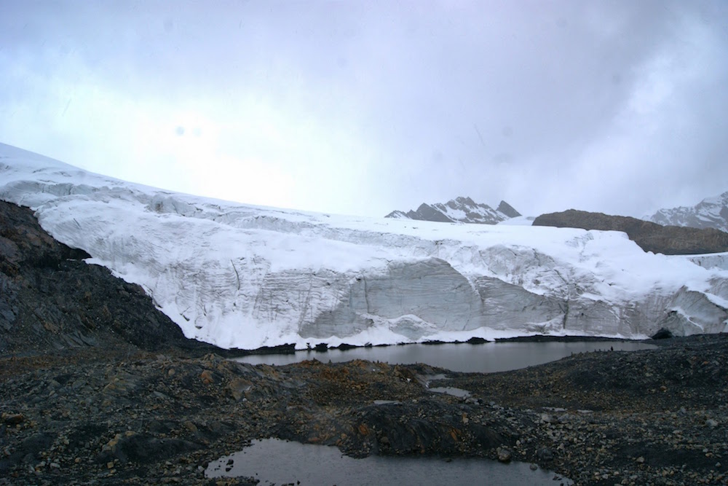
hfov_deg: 67.4
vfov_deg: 47.9
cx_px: 364
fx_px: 546
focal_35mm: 27
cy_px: 243
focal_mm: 18
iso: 100
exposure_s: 1/100
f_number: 10
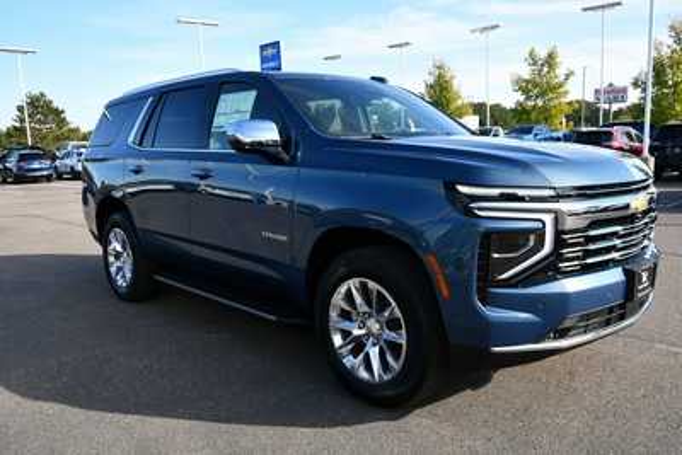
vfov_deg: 43.6
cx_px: 341
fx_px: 569
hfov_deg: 61.9
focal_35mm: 30
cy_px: 228
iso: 200
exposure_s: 1/250
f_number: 6.3
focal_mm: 20
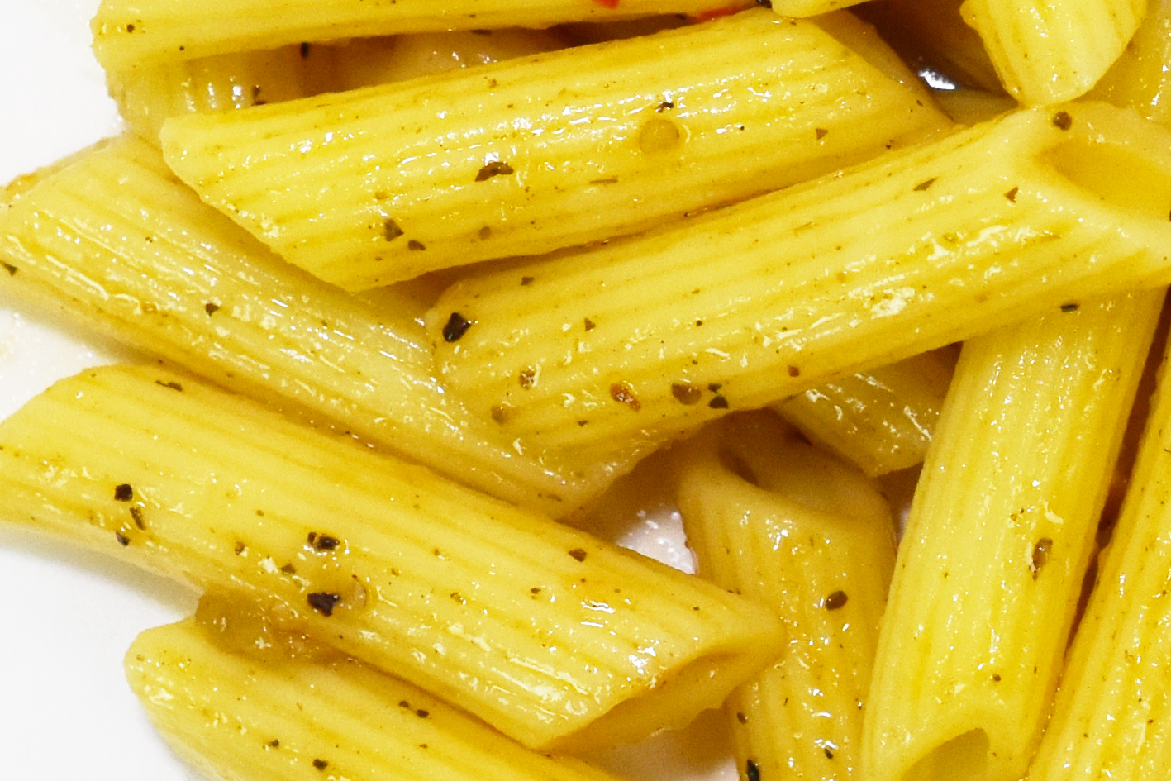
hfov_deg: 8.1
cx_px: 1126
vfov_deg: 5.4
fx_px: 8262
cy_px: -142
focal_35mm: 254
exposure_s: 1/320
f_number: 8
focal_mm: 40
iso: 800
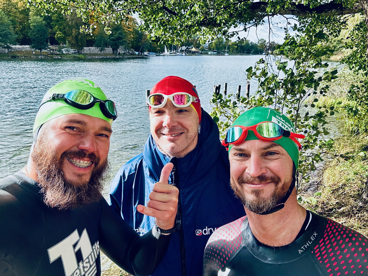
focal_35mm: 30
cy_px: 138
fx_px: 319
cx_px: 184
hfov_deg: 60.0
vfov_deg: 46.8
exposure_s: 1/149
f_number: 1.9
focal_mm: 2.69
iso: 25
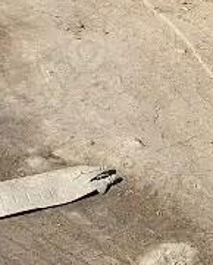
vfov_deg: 11.1
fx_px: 1299
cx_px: 427
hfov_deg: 8.8
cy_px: -178
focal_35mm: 165
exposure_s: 1/5000
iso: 40
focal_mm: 5.54
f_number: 1.8
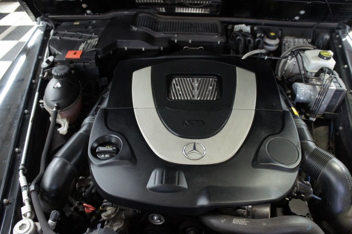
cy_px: 117
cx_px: 176
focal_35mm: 27
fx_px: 264
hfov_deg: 67.4
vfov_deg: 47.9
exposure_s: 1/30
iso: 1600
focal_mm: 18
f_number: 3.5
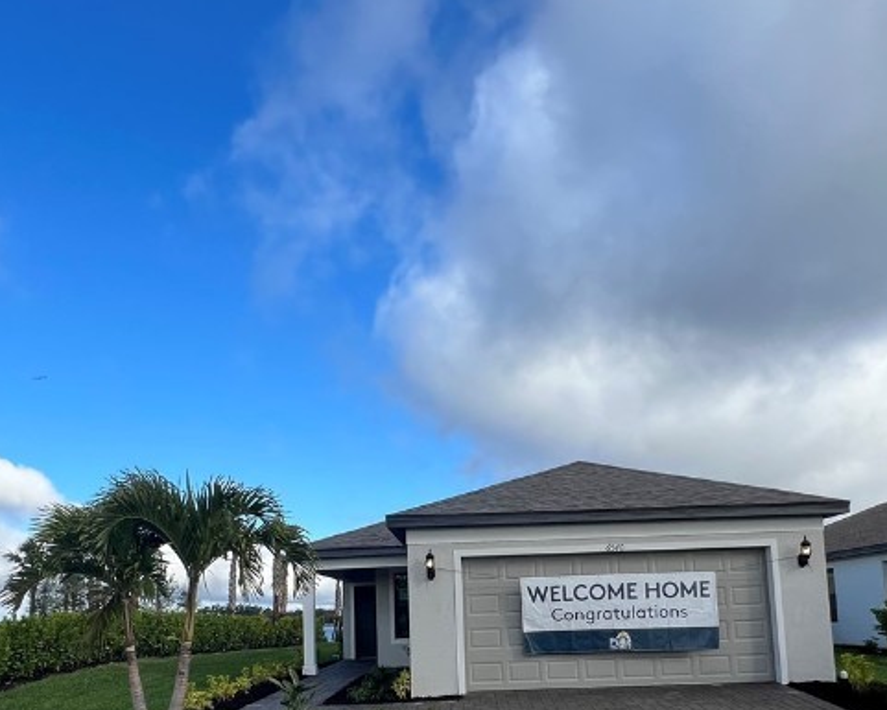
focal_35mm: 27
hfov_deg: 64.0
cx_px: 465
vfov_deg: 50.7
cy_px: 542
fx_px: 709
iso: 32
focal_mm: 1.57
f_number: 1.8
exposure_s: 1/1179
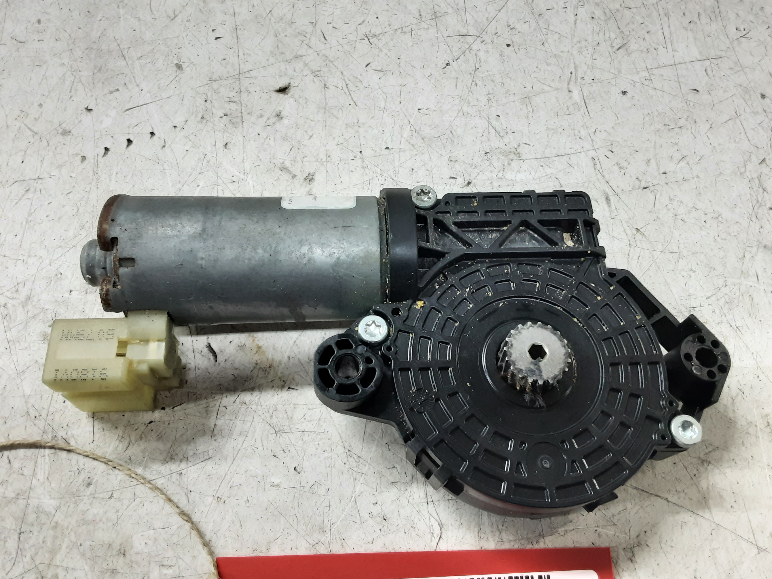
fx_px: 602
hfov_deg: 65.3
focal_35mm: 27
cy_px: 290
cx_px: 386
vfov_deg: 51.4
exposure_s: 1/50
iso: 160
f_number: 1.9
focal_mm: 2.91
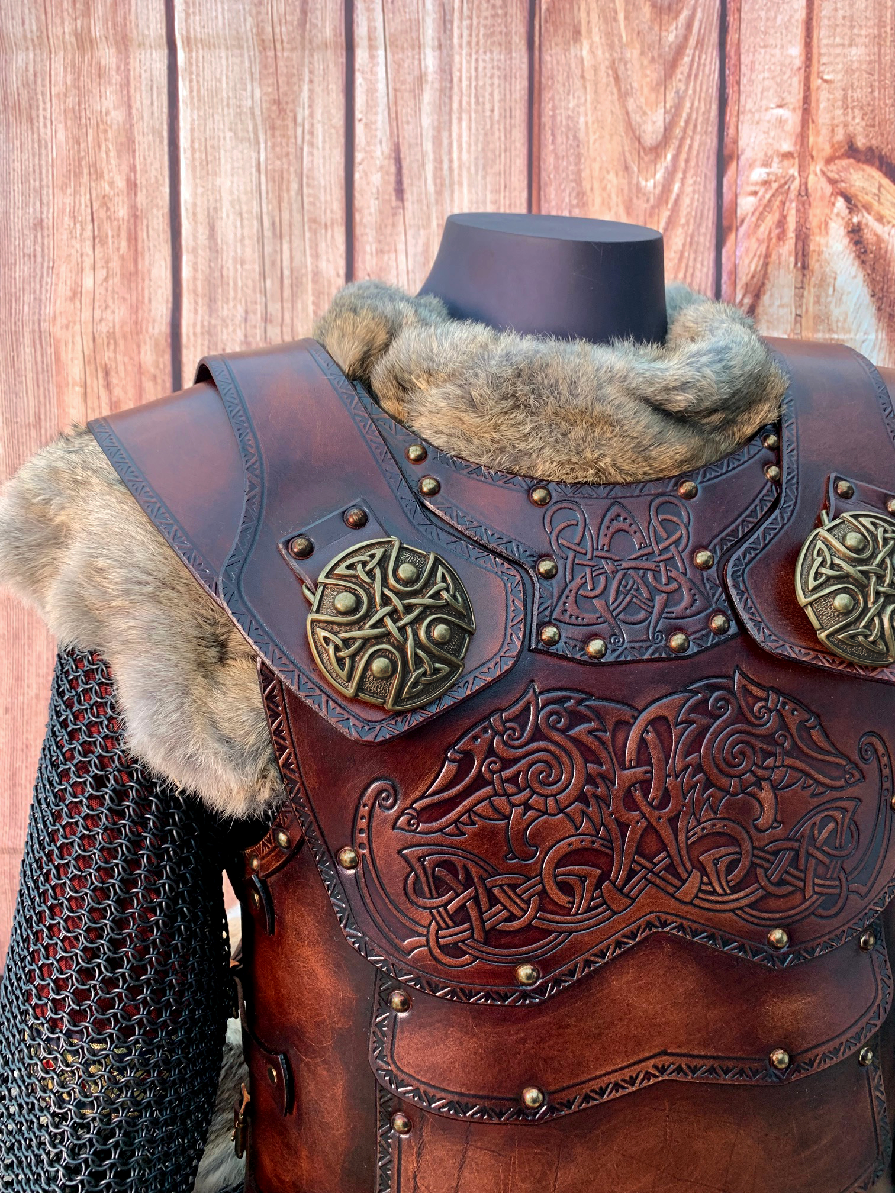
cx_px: 448
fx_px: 896
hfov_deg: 53.1
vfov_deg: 67.3
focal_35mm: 26
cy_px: 596
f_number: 1.8
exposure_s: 1/64
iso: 100
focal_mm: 4.2
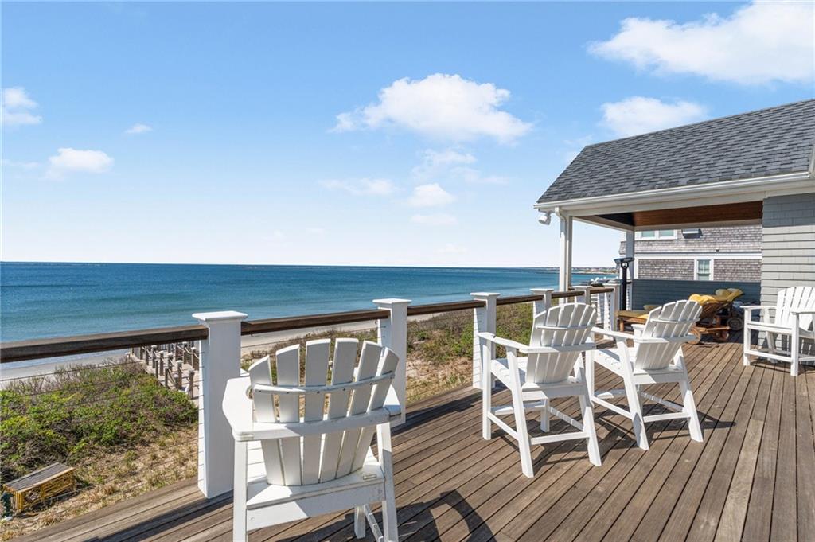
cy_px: 271
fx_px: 385
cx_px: 408
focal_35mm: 17
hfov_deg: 93.3
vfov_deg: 70.3
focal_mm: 17
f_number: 7.1
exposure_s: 1/3200
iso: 640
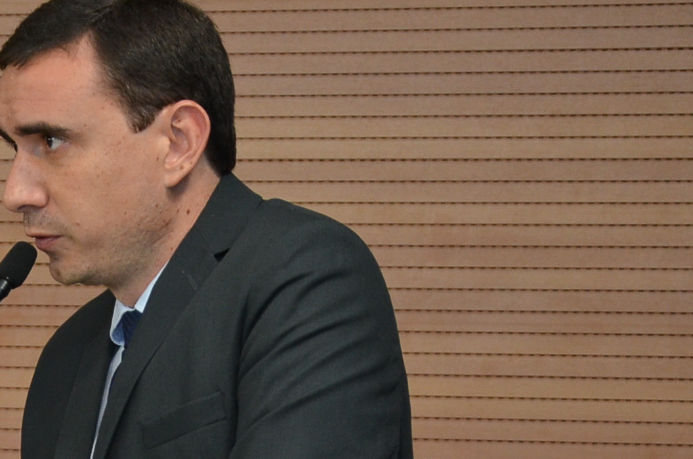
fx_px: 3899
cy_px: 466
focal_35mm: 203
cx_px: 33
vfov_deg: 6.7
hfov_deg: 10.1
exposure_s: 1/80
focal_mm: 58
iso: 1000
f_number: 5.6
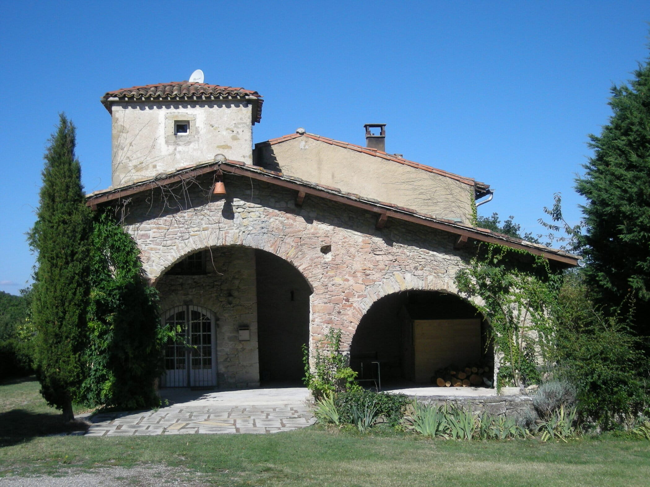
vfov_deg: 29.7
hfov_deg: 38.9
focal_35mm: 49
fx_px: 920
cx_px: 325
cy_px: 244
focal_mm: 7.9
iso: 100
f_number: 6.4
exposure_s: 1/406
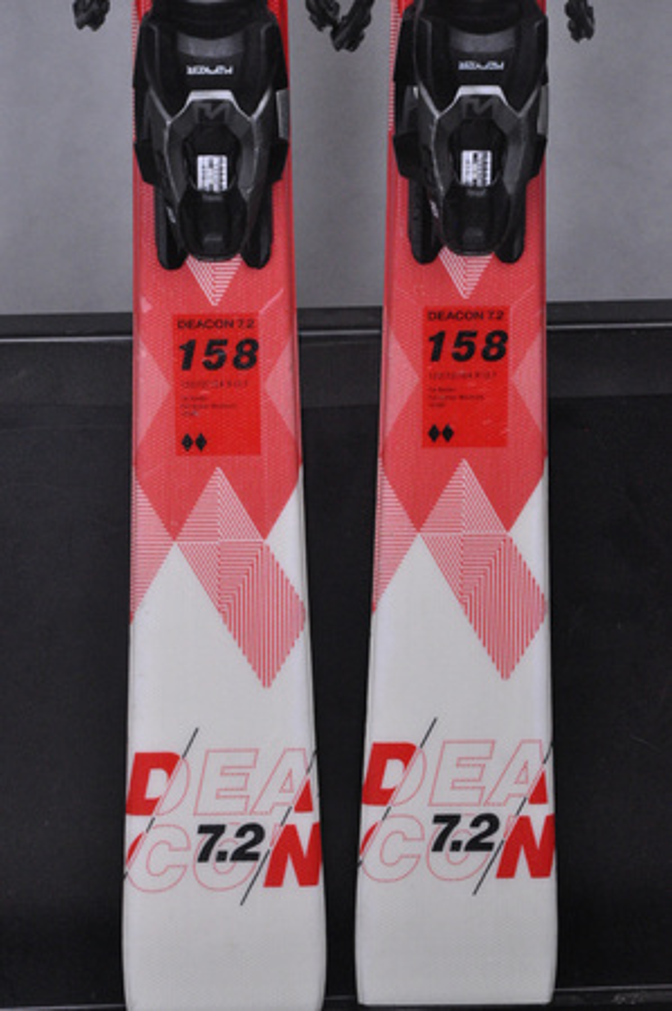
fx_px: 3368
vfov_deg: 17.1
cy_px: 506
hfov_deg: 11.4
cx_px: 336
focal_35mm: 120
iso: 3200
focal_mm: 80
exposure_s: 1/125
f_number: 9.5
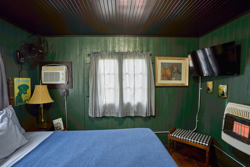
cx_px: 125
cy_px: 84
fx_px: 125
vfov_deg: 67.4
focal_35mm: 18
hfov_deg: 90.0
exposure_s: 1.3
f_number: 8
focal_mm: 18
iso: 3200
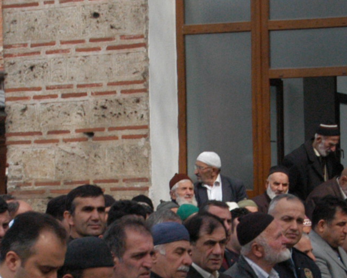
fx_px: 1479
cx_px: 295
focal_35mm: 144
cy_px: 292
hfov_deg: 13.3
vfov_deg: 10.6
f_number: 4.5
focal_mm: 22
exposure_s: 1/3000
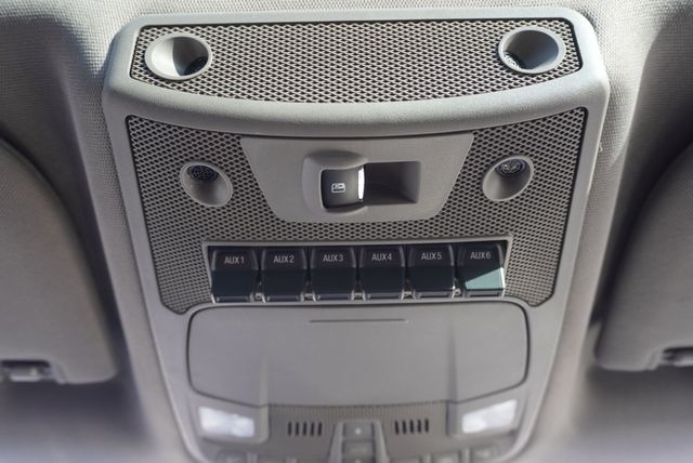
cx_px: 346
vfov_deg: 43.7
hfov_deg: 61.9
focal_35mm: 30
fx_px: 578
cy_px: 232
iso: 320
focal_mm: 20
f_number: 4
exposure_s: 1/60
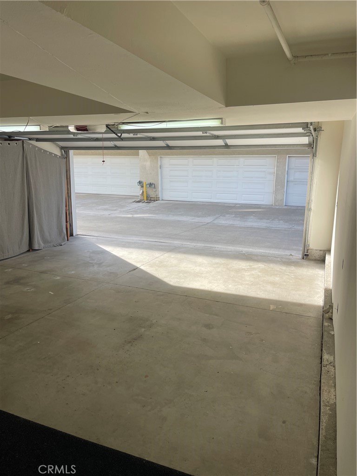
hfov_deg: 54.9
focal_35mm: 25
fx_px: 344
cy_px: 238
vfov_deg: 69.4
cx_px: 178
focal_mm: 5.1
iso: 32
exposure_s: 1/587
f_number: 1.6
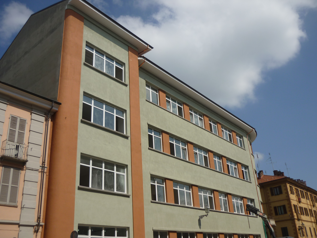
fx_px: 302
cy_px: 119
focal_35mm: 33
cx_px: 158
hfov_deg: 55.4
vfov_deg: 42.9
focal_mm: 5.5
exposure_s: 1/400
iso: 80
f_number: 8
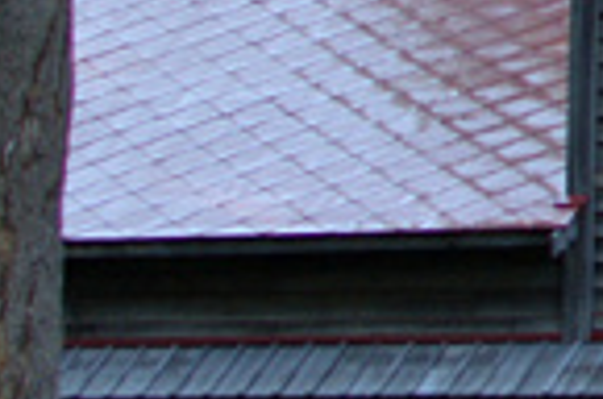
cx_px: 1302
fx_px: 6176
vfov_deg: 3.7
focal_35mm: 370
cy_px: -241
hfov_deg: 5.4
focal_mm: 35
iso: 100
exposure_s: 1/350
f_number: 2.8
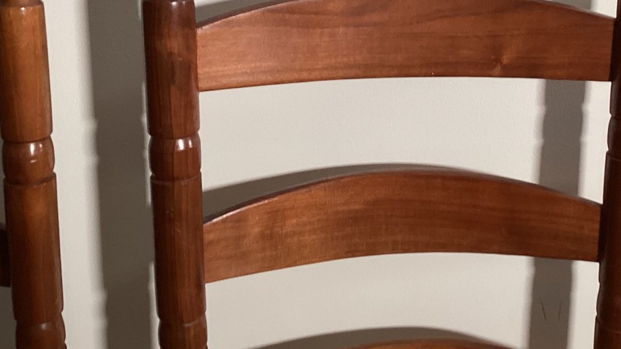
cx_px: 393
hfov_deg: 40.3
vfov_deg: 22.8
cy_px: 25
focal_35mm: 51
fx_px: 840
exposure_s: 1/50
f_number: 2.4
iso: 100
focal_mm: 3.3
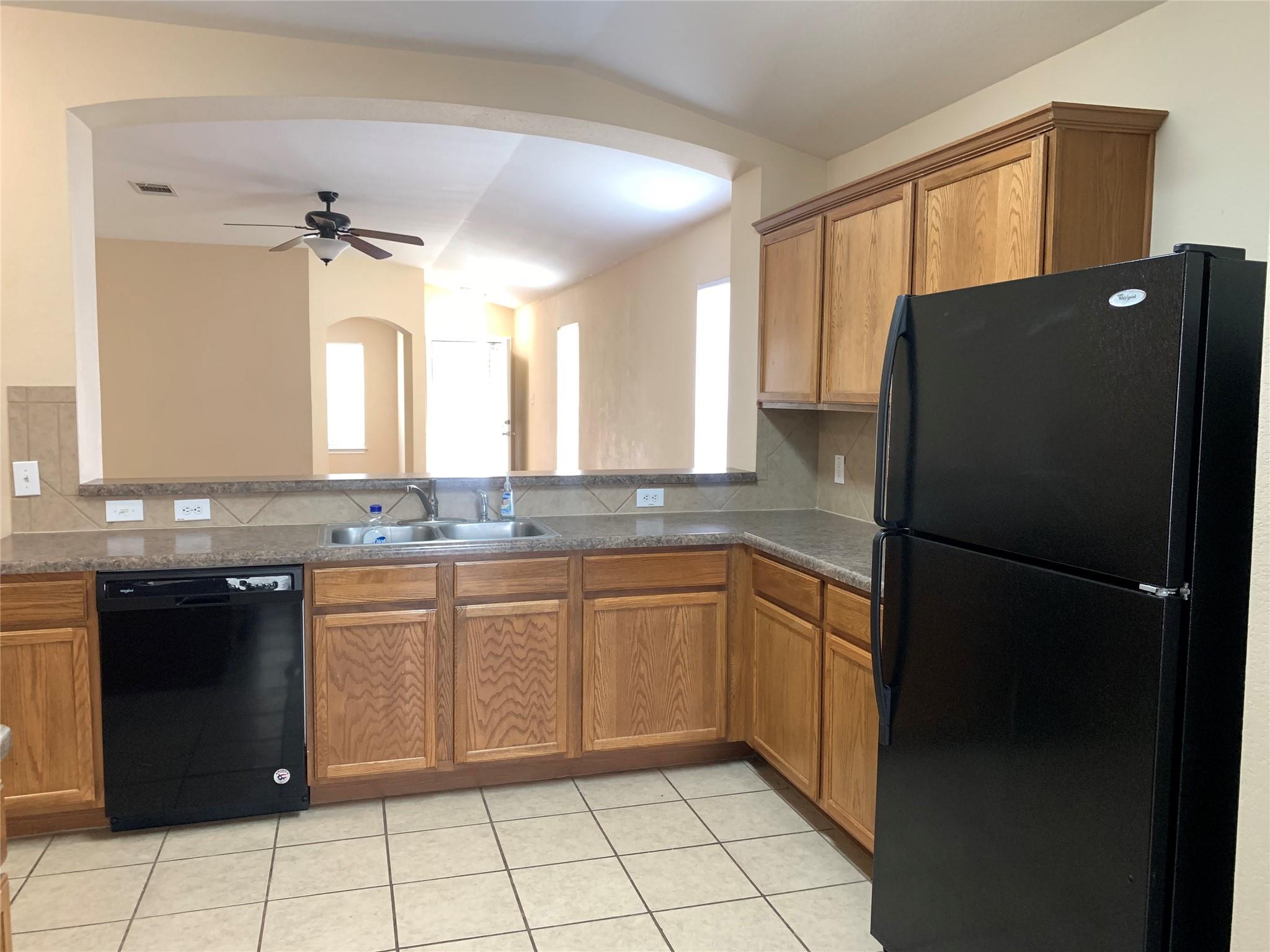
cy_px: 476
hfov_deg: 67.3
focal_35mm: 26
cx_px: 635
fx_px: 954
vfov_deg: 53.1
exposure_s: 1/60
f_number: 1.8
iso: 200
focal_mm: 4.25
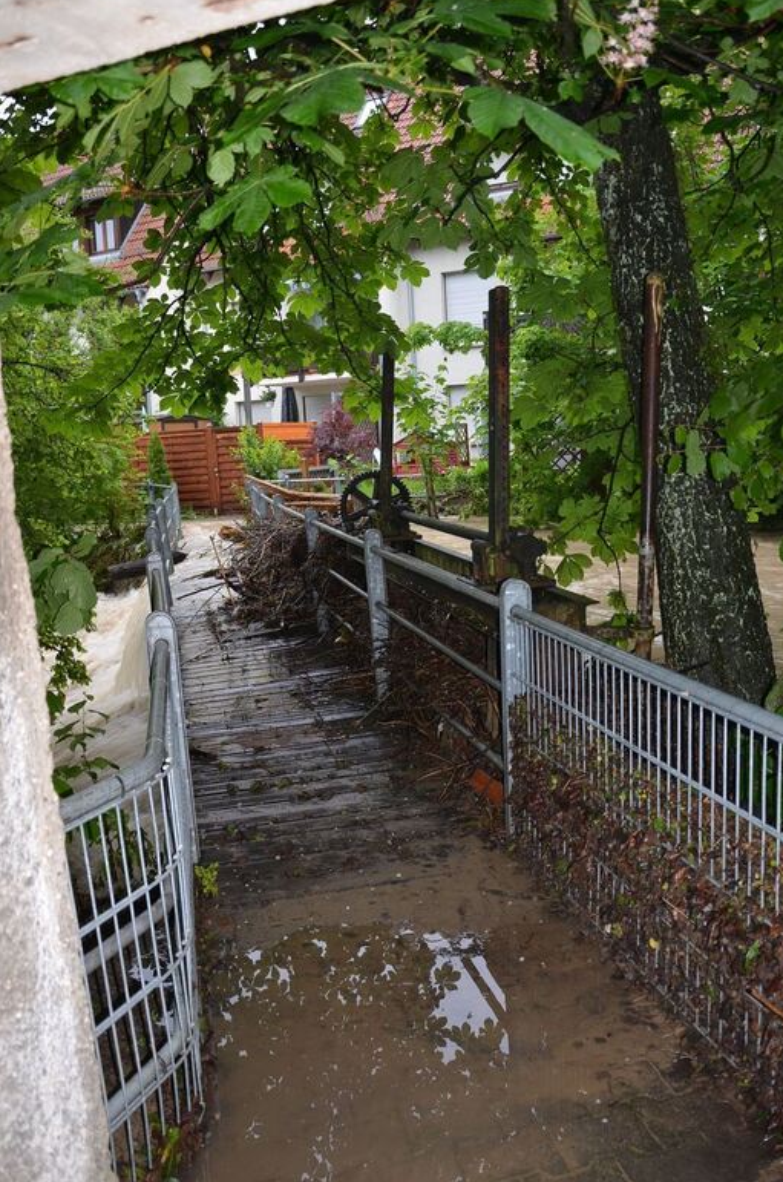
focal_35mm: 28
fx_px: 917
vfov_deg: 65.6
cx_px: 405
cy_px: 572
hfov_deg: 46.2
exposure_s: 1/60
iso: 100
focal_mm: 18
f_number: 3.5
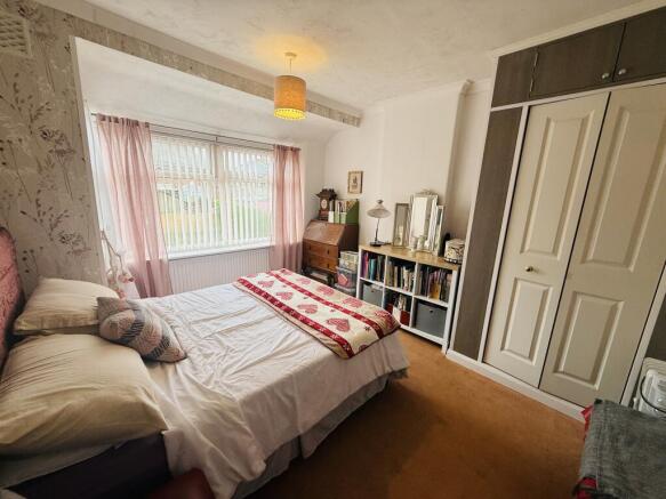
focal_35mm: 14
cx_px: 333
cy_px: 250
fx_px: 269
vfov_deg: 85.7
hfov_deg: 102.1
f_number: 2.2
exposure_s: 1/100
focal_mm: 2.22
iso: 64
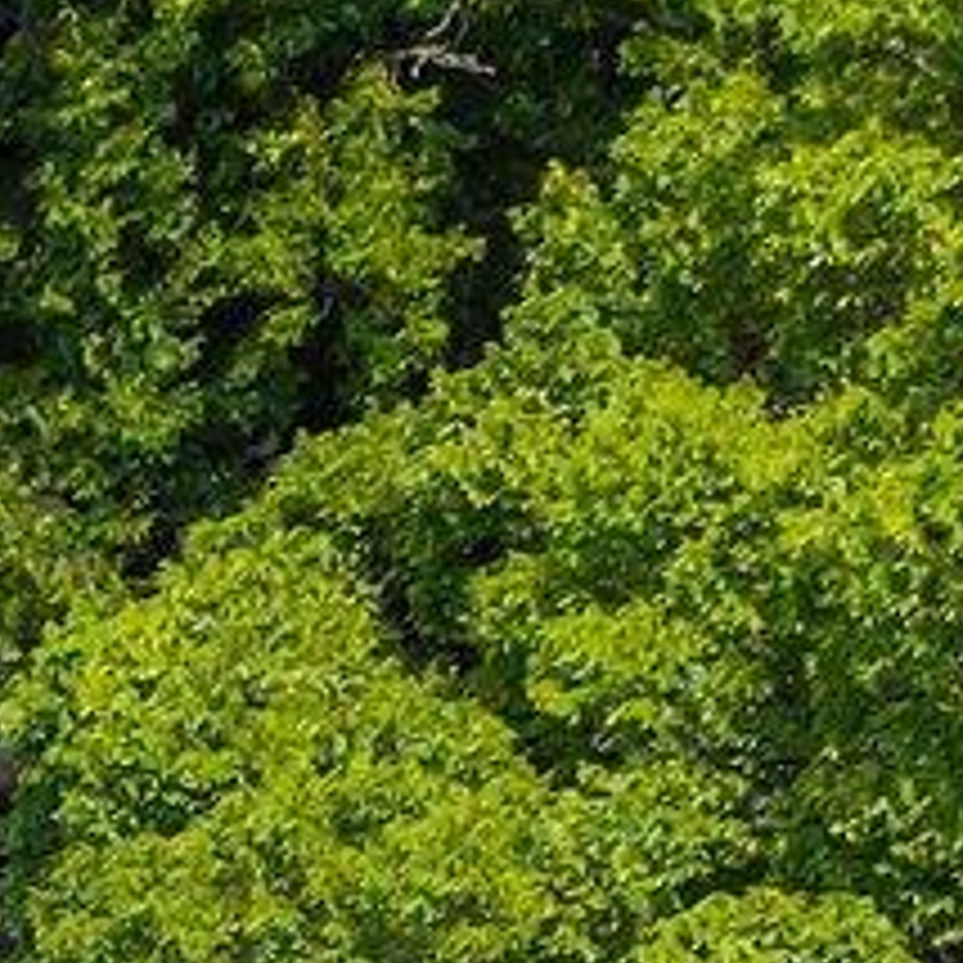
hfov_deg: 7.1
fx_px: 6389
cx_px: -2529
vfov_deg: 7.6
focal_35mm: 203
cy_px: 2880
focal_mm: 8.67
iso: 180
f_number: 1.8
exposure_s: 1/2500
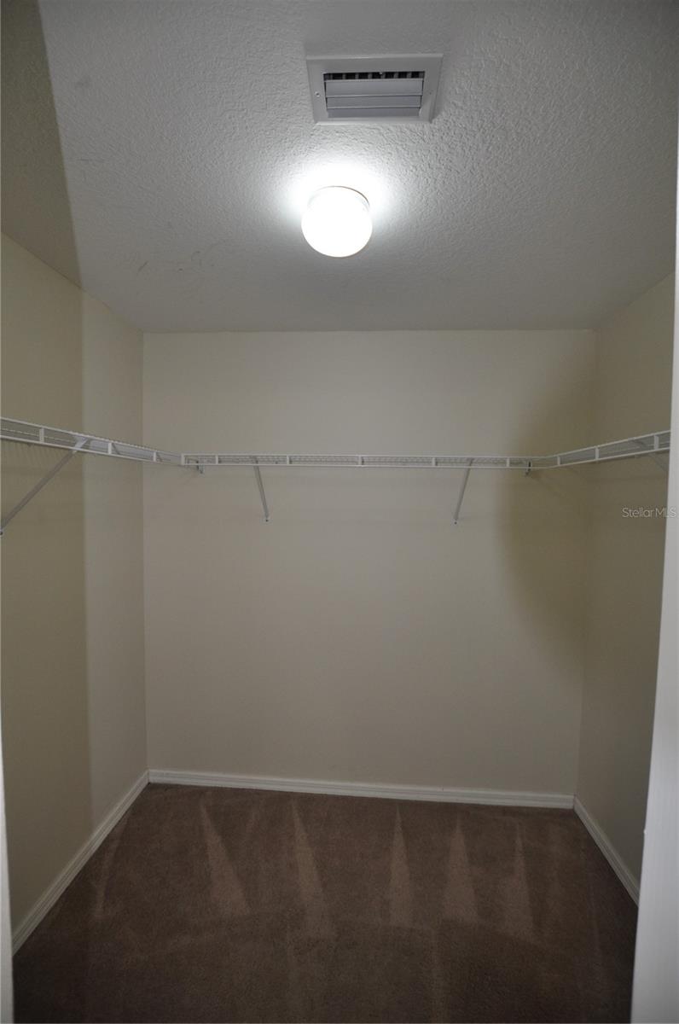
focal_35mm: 15
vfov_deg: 100.5
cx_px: 340
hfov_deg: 77.1
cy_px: 512
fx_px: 426
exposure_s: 1/125
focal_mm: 10
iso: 400
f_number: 3.5
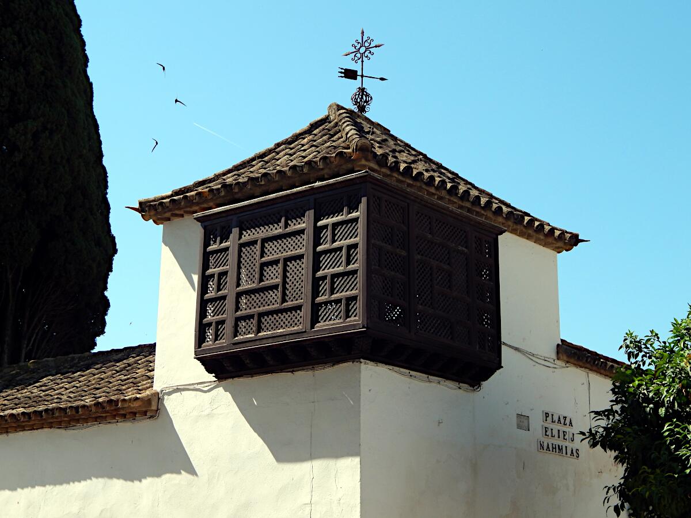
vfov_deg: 24.0
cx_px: 346
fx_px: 1218
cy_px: 259
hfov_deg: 31.7
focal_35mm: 61
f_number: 4
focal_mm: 10.9
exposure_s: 1/800
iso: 125
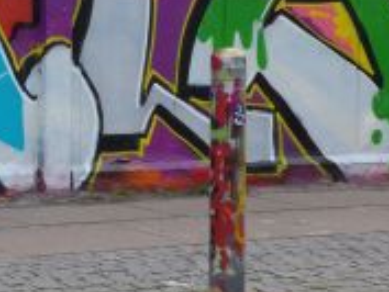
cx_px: -73
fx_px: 1394
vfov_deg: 11.9
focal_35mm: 124
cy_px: 47
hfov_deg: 15.3
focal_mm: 9
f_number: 2.8
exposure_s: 1/500
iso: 80
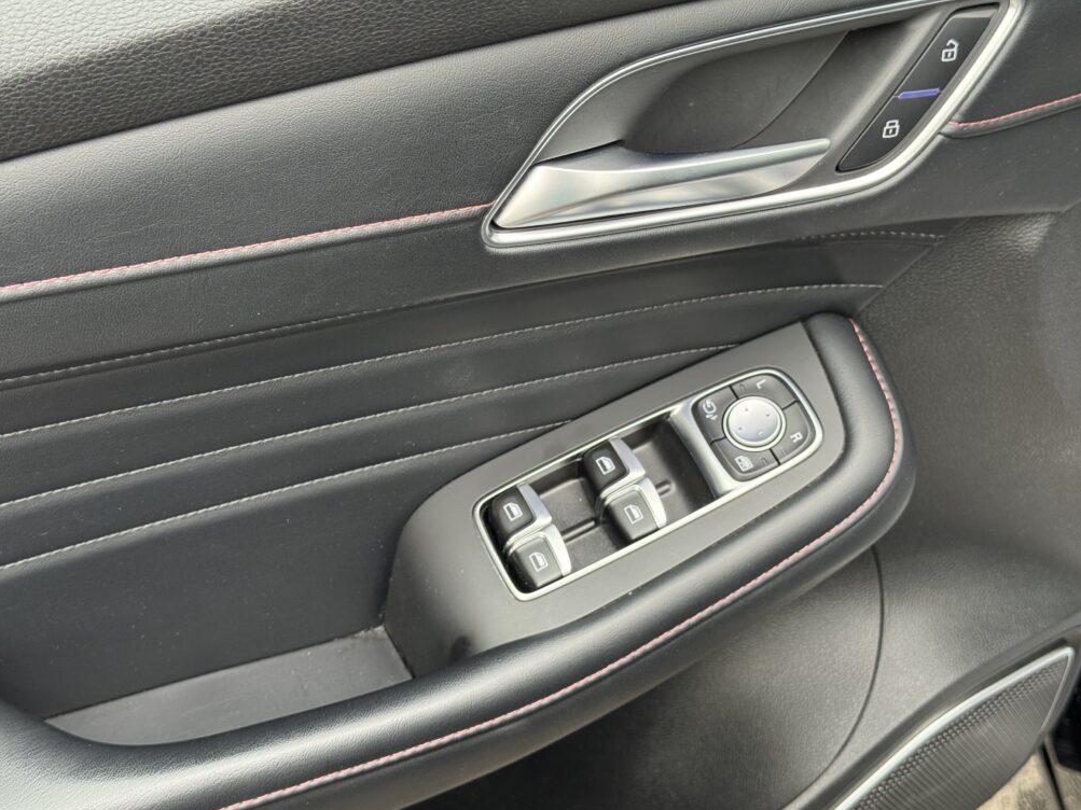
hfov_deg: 38.9
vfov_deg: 29.7
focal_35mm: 49
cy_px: 399
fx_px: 1530
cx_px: 550
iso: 200
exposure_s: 1/60
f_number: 1.78
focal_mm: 6.76
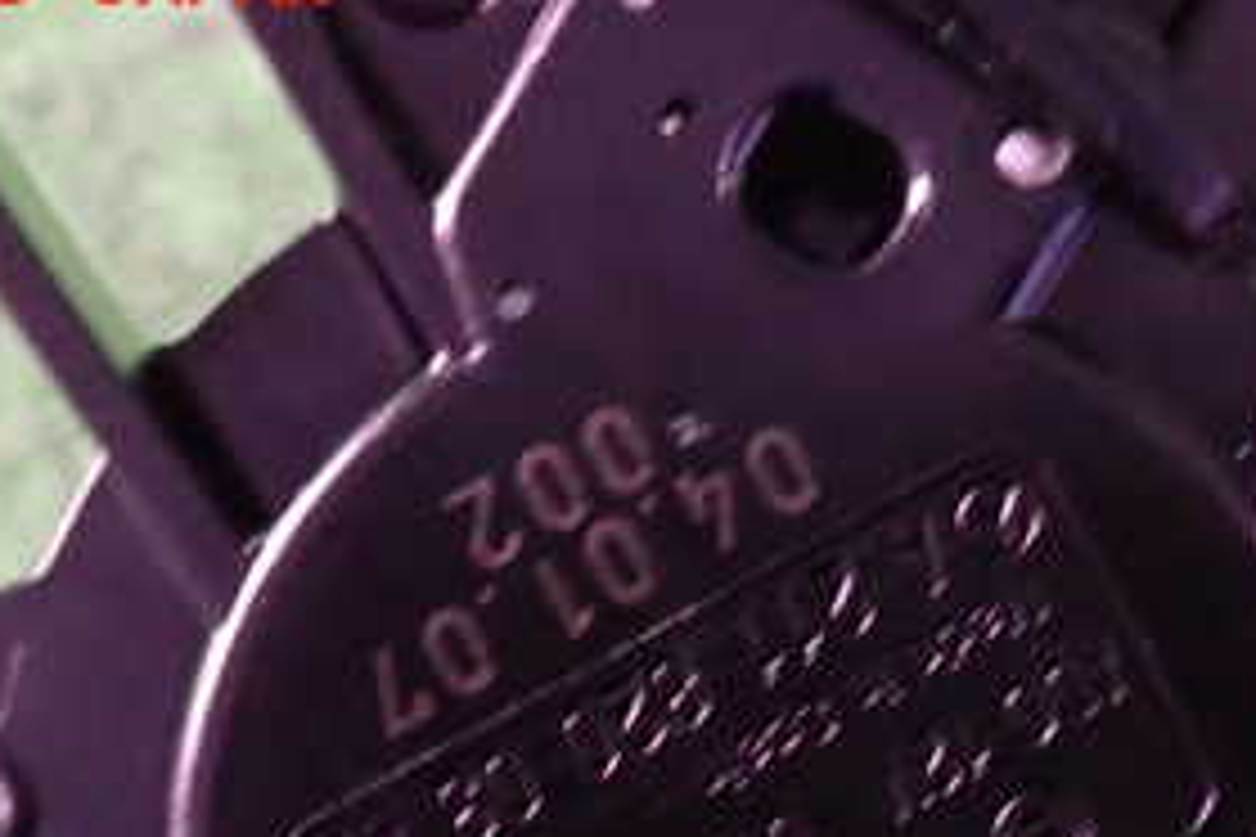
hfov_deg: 29.8
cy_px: 932
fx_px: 2337
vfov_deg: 19.4
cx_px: 864
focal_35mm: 67
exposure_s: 1/8
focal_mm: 5.4
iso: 1000
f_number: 2.3
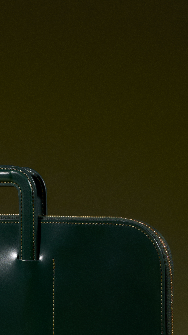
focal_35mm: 201
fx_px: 1782
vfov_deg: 10.7
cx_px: -34
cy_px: 217
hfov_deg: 6.0
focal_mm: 60
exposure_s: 1/125
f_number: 11
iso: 100
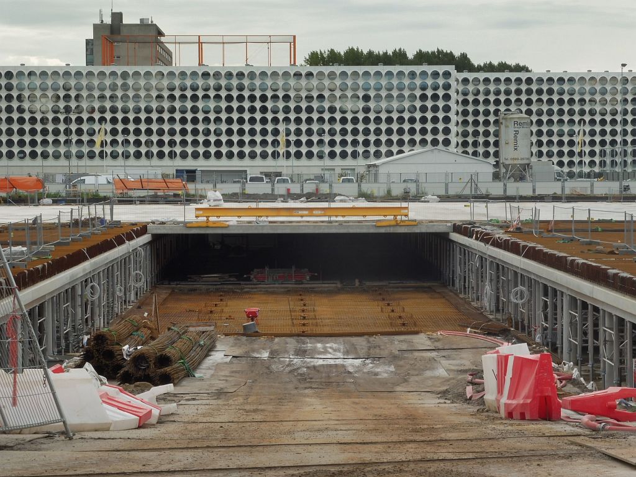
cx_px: 318
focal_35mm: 102
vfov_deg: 14.5
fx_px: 1874
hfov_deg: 19.3
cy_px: 238
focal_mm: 18.2
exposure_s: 1/125
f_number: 7.1
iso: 100
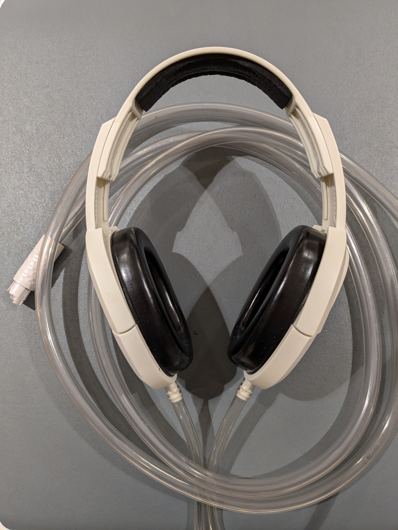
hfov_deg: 51.4
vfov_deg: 65.3
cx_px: 199
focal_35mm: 27
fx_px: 414
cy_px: 265
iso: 146
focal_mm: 4.38
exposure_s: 1/24
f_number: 1.73
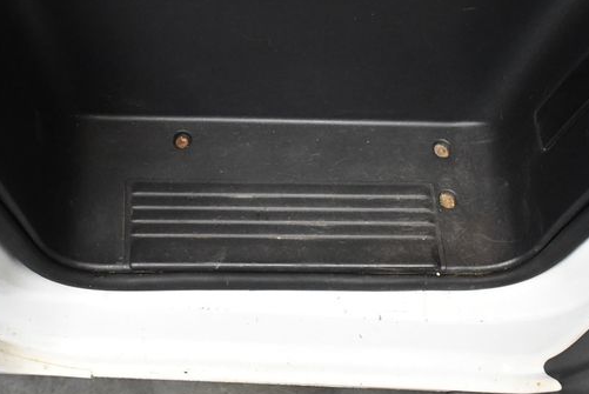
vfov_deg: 29.3
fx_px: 753
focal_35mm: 46
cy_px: 209
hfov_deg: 42.7
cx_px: 287
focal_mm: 18
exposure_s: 1/100
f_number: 3.5
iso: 3200
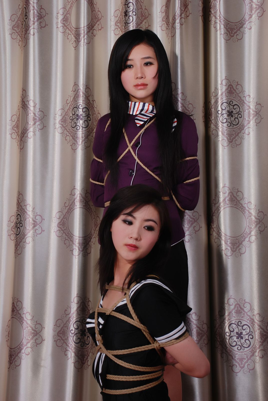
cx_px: 134
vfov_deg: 27.0
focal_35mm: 75
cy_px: 200
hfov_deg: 18.2
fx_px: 835
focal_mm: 50
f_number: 10
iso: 100
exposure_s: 1/8
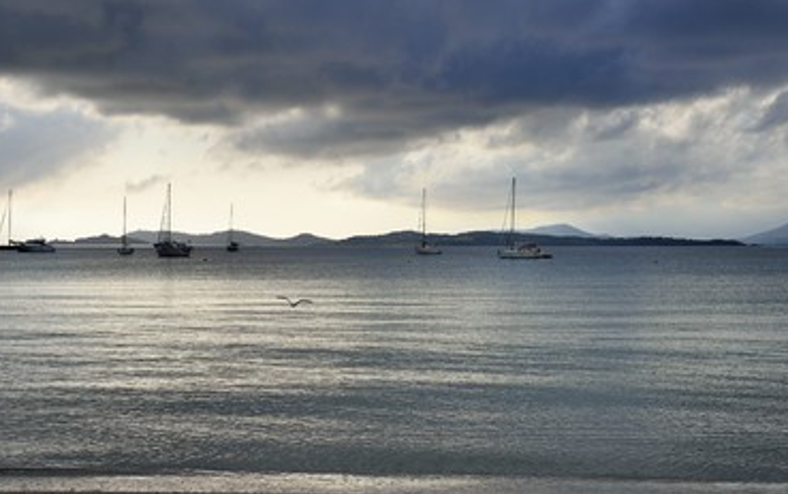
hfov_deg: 35.1
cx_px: 354
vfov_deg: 22.4
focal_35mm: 58
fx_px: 1246
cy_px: 291
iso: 200
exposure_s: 1/640
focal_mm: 50
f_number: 10
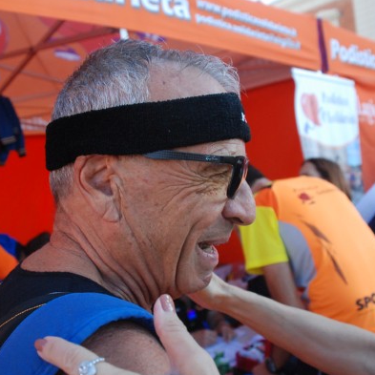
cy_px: 189
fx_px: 478
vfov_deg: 42.8
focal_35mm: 39
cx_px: 160
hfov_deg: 42.7
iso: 1000
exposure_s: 1/1000
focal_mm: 20
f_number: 4
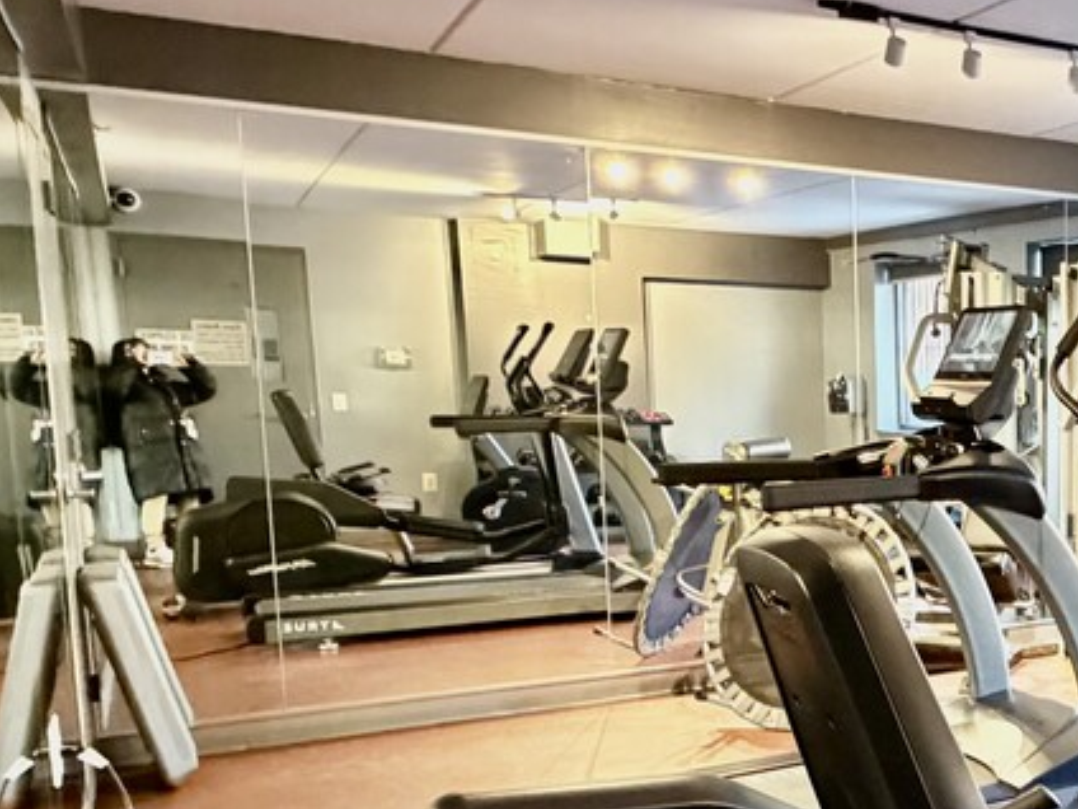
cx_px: 1303
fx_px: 1370
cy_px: 539
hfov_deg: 34.2
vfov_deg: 32.6
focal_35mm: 44
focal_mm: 2.22
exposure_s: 1/30
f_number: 2.2
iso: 1250
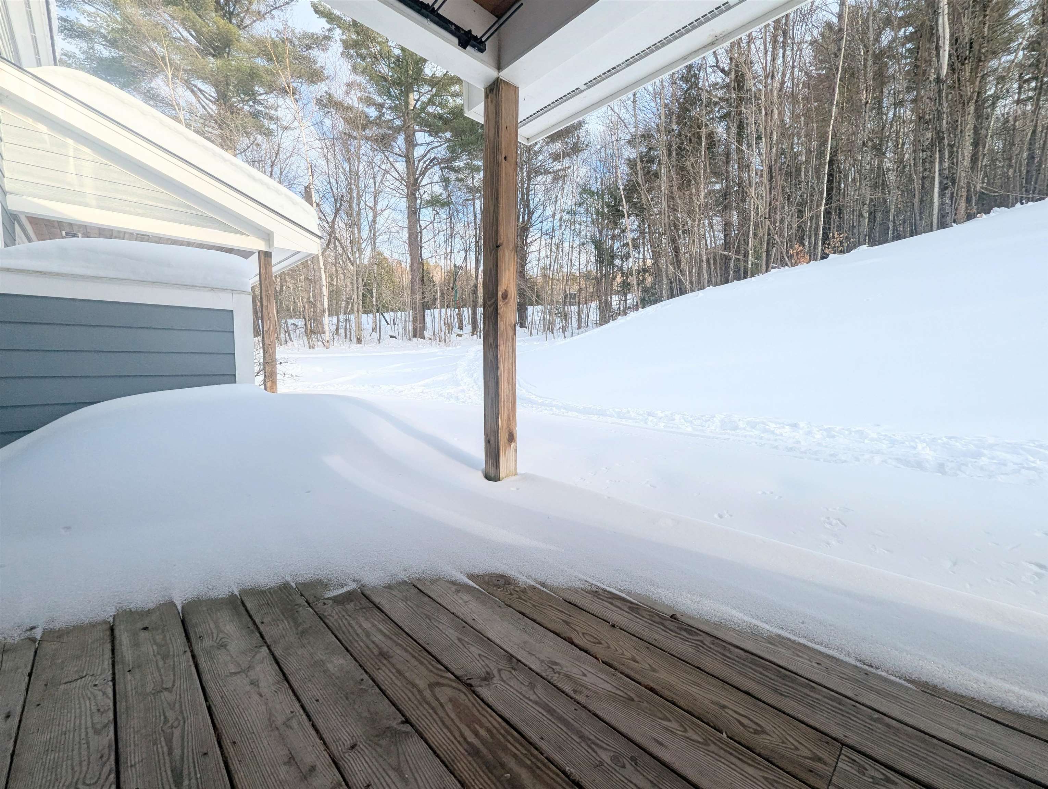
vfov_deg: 90.1
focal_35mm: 13
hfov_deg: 106.1
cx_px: 524
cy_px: 394
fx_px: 394
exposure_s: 1/790
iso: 48
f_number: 2.2
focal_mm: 1.95
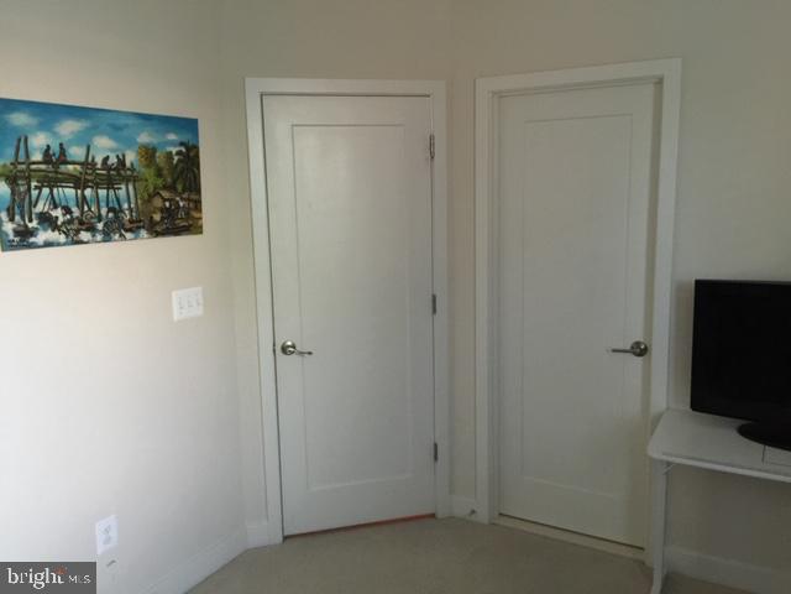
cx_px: 396
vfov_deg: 48.2
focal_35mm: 29
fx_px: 663
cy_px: 297
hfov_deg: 61.7
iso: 125
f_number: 2.2
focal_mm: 4.15
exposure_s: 1/15
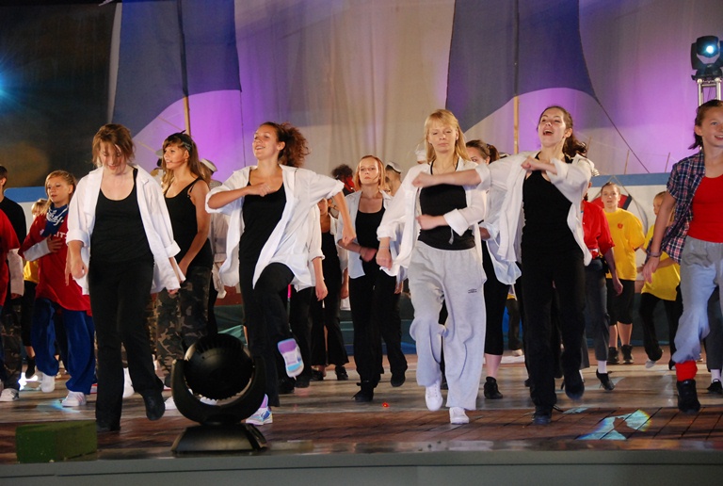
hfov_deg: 20.9
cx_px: 362
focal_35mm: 98
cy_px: 243
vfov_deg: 14.1
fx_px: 1963
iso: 1250
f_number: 5
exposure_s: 1/200
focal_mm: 65
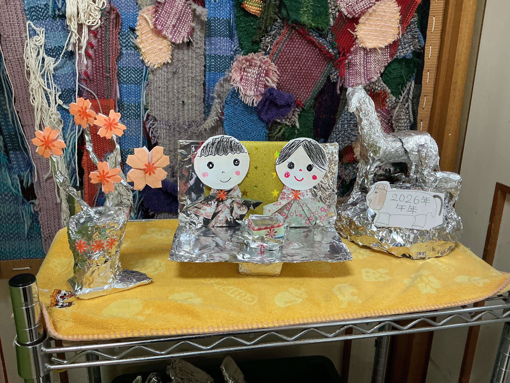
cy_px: 192
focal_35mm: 29
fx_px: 427
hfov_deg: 61.7
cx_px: 255
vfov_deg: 48.2
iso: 160
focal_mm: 3
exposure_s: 1/50
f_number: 1.8
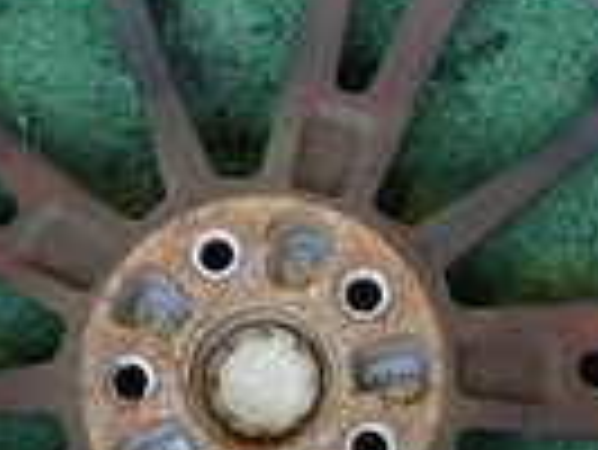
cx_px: 216
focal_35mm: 113
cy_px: 374
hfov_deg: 17.4
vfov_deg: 13.1
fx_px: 1954
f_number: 2
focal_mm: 4.5
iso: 200
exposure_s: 1/60
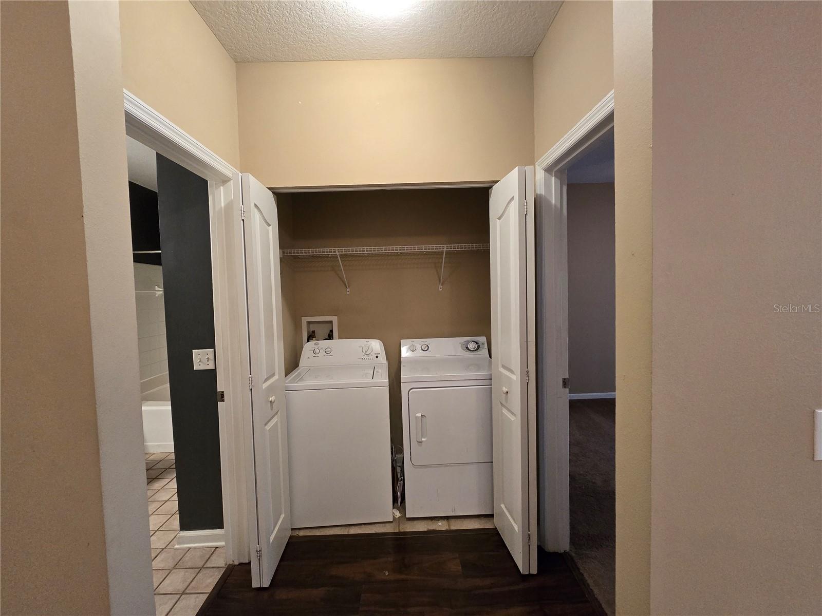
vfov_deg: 89.9
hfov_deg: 106.2
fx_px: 309
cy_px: 308
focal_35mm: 13
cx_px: 411
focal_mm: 2.2
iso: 640
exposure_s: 1/60
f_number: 2.2
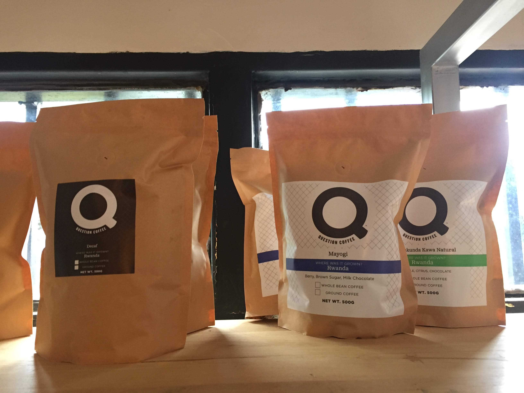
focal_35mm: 29
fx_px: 439
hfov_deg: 61.7
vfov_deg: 48.2
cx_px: 262
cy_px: 196
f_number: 2.2
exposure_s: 1/33
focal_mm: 4.15
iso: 200
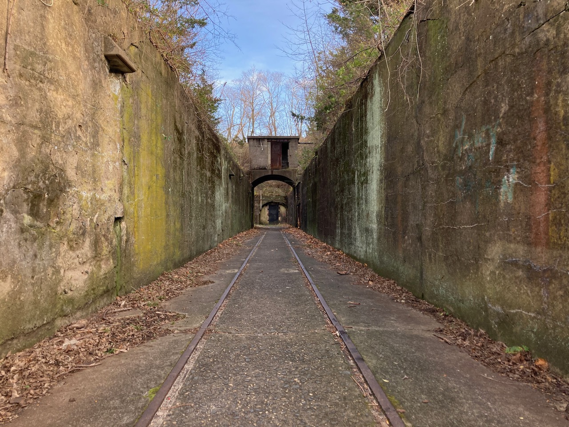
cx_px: 284
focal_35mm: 28
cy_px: 214
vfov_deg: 49.7
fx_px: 460
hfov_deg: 63.4
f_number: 1.8
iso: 20
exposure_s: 1/180
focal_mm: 3.99
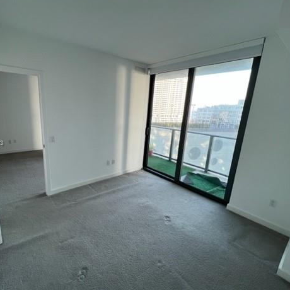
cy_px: 144
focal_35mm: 16
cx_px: 118
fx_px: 152
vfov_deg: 87.4
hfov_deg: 86.5
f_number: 1.8
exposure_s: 1/120
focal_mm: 1.57
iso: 40
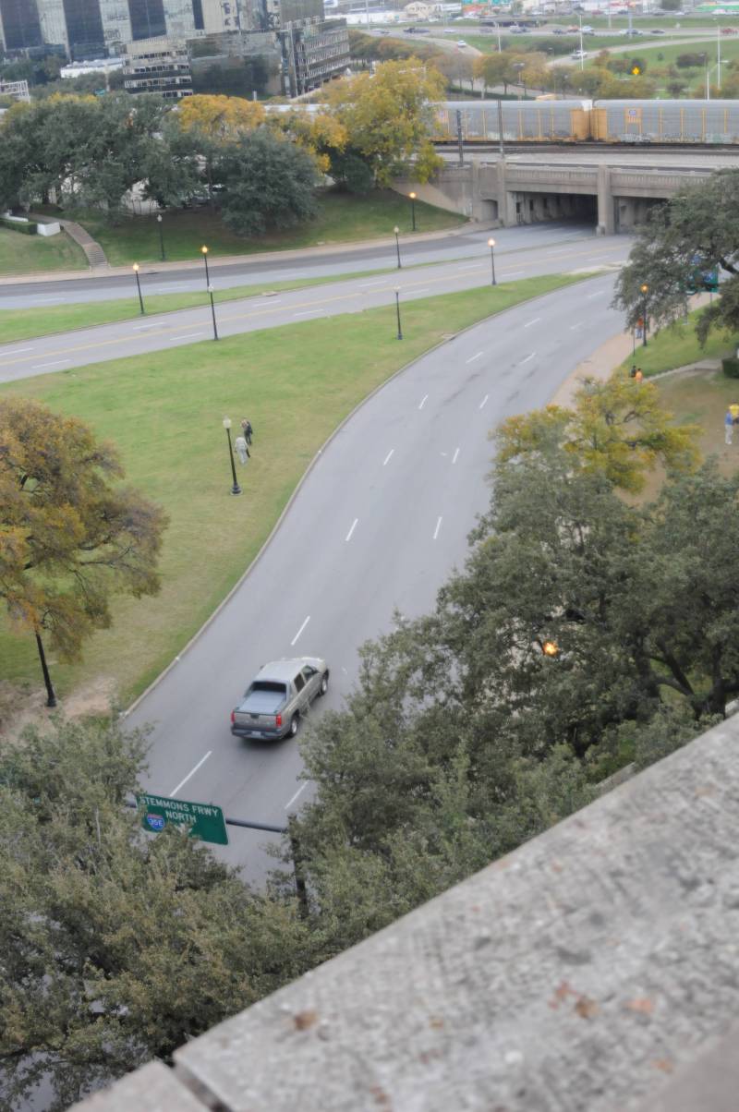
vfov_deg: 46.4
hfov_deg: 31.8
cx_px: 370
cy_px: 556
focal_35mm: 42
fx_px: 1296
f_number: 4
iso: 800
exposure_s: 1/640
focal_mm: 28
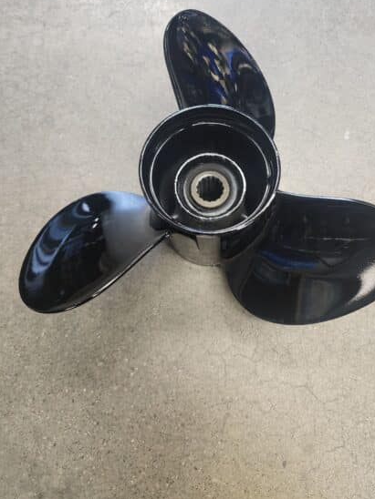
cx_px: 213
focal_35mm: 28
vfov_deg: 63.0
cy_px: 204
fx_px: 404
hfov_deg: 49.6
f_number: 1.8
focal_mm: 6.4
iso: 800
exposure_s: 1/120
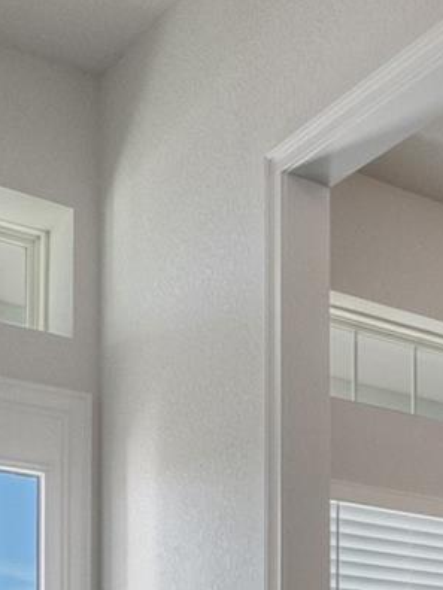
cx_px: 283
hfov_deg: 21.0
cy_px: 767
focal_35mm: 70
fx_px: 1194
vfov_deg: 24.3
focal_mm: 12
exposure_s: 1/90
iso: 1000
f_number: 8
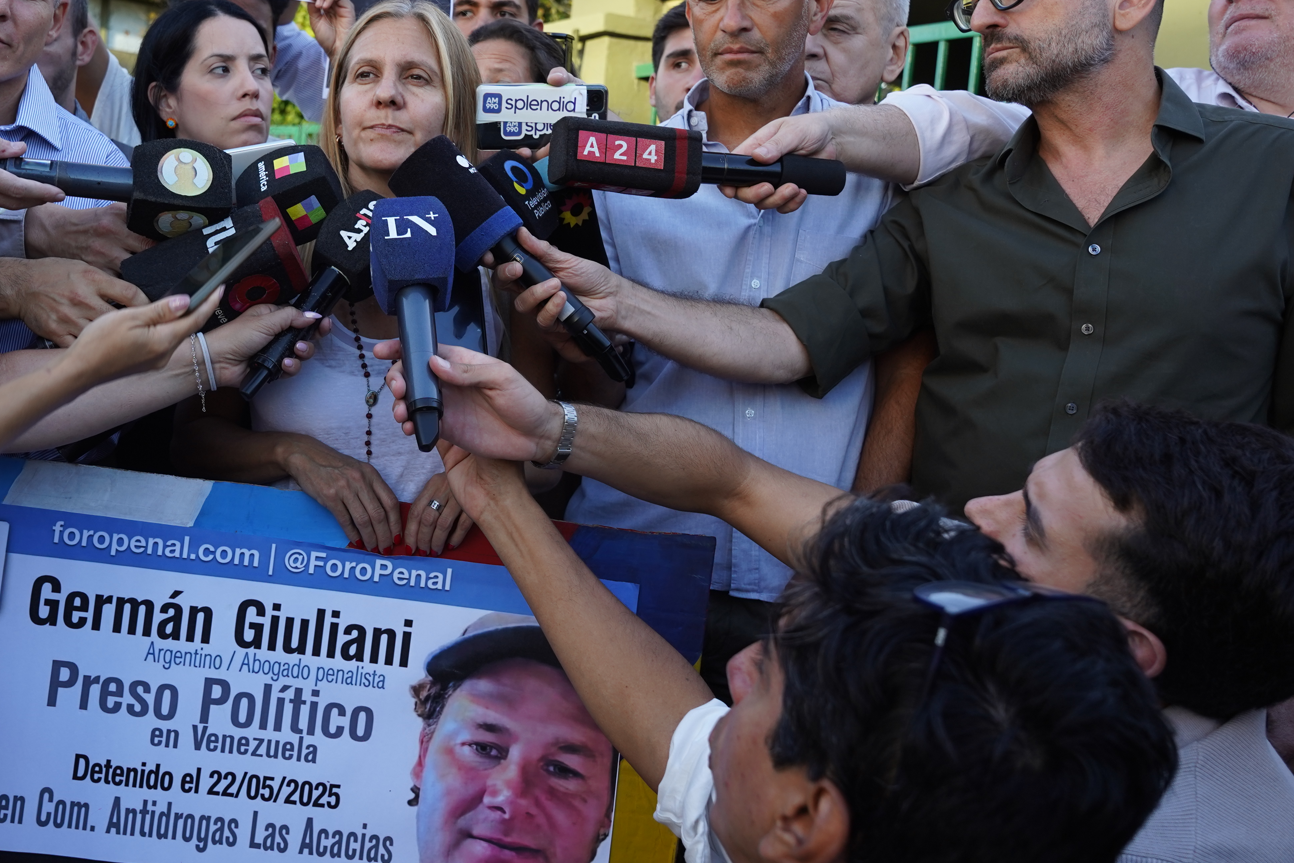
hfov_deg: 50.3
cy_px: 345
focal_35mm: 37
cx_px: 364
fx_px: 1330
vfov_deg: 35.8
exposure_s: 1/200
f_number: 4
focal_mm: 24
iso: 320
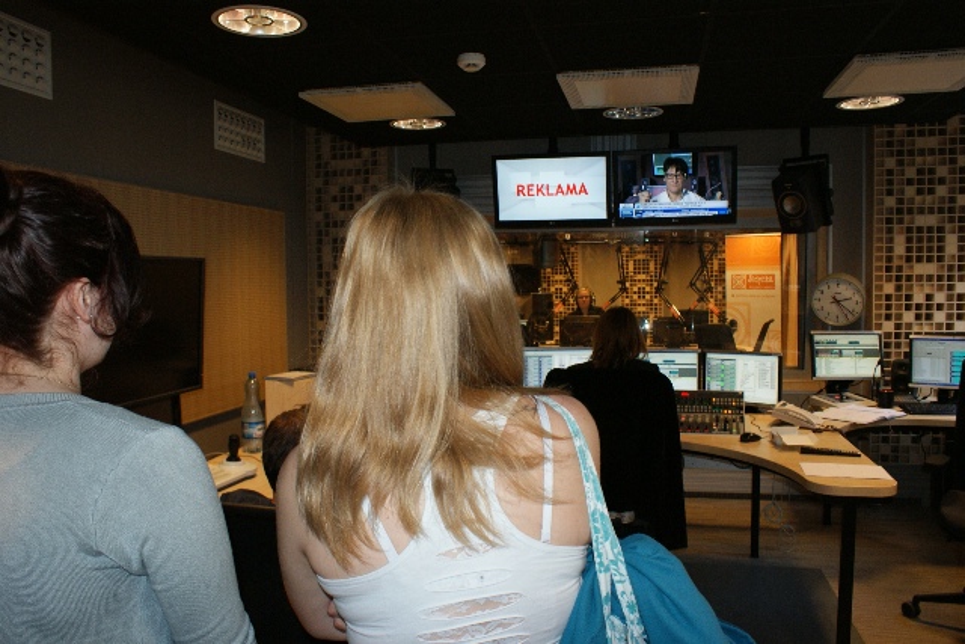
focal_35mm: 27
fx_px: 724
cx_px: 482
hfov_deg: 67.4
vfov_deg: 48.0
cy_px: 322
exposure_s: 1/60
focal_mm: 18
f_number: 5.6
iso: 400
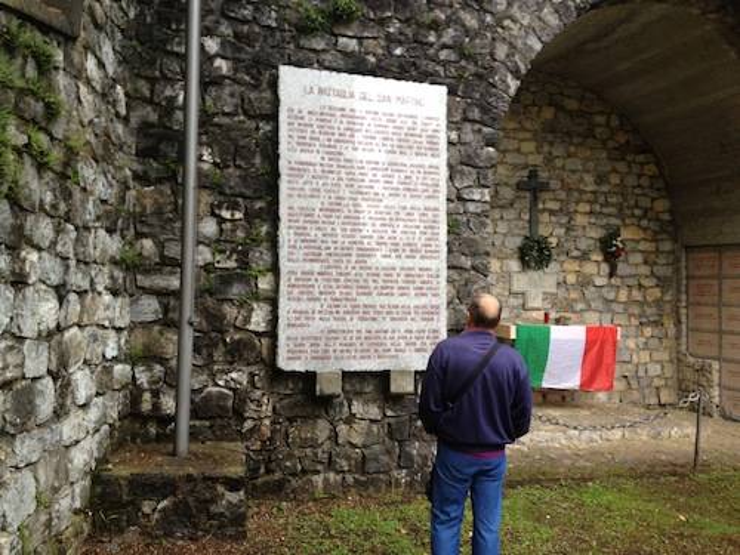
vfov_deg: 40.7
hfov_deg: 52.6
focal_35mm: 35
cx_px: 370
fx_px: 748
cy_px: 278
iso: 80
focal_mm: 4.28
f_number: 2.4
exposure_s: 1/120
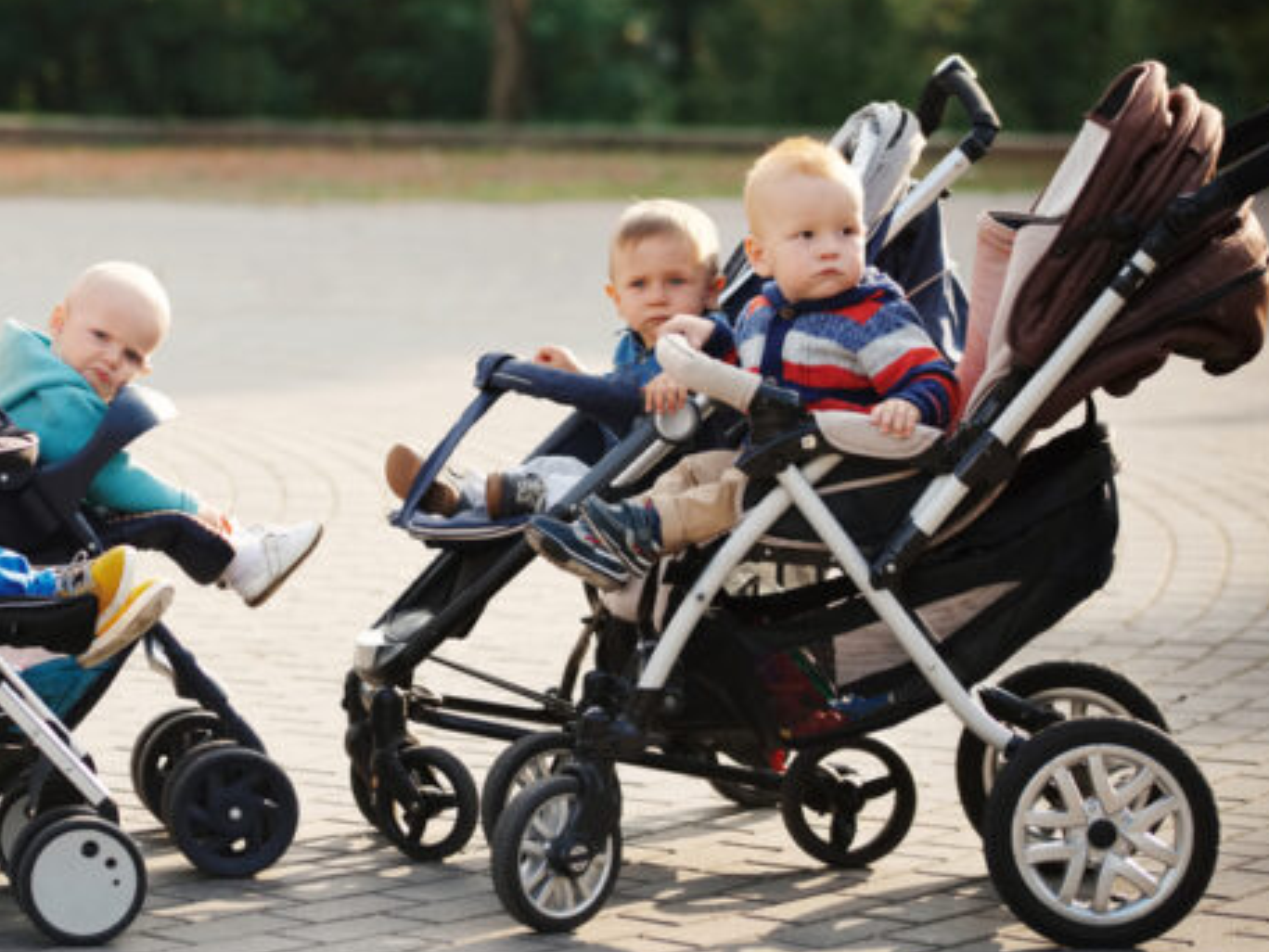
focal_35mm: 166
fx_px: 6085
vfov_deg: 8.9
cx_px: 327
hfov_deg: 11.9
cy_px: 392
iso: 160
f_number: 4
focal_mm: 105
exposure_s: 1/640
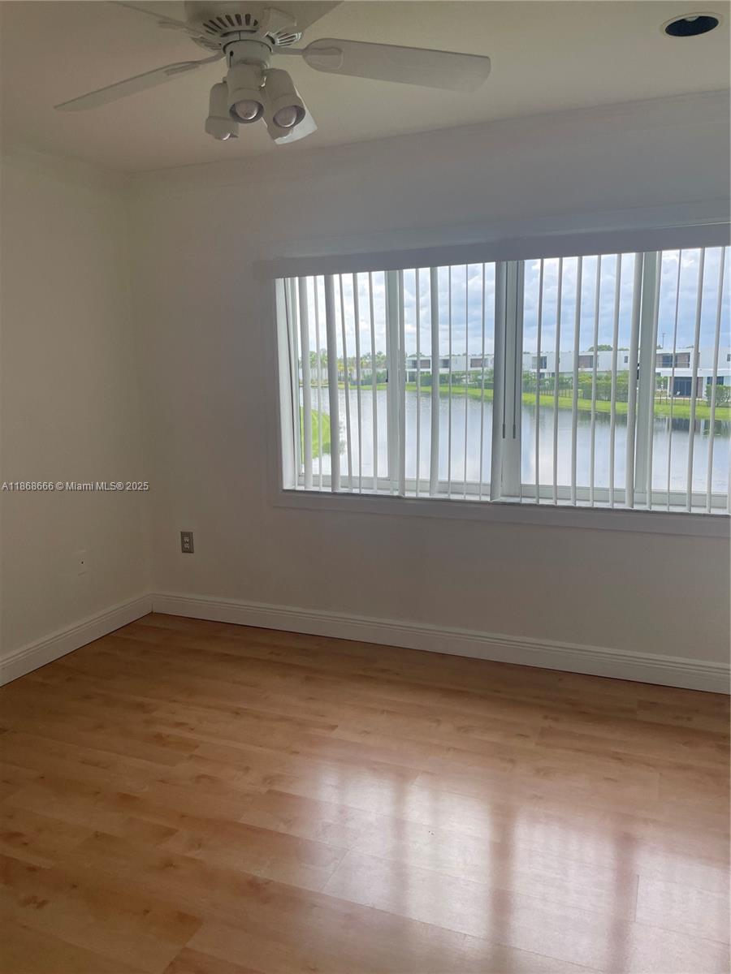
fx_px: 732
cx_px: 366
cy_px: 487
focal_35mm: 26
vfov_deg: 67.3
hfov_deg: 53.1
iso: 32
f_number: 1.6
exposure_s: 1/875
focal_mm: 4.2
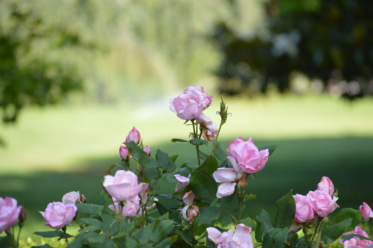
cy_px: 124
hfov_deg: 13.7
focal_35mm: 150
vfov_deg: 9.1
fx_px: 1553
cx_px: 186
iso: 125
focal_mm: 100
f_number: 5.6
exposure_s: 1/125
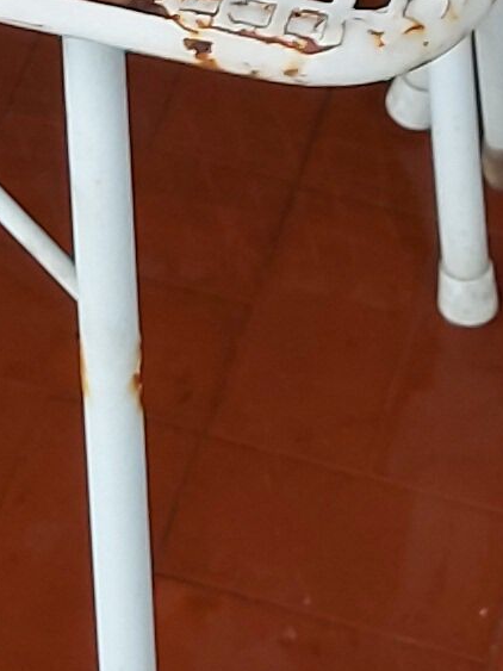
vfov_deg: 9.4
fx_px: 3818
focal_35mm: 197
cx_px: 21
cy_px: -664
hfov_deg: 7.5
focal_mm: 5.23
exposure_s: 1/50
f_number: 1.8
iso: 100
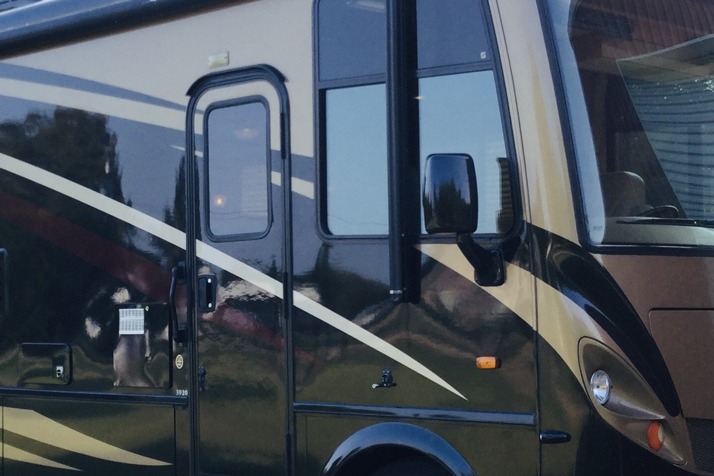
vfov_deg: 18.7
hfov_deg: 27.3
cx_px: 175
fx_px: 1448
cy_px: 245
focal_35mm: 73
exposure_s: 1/203
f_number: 2.4
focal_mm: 3.3
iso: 25
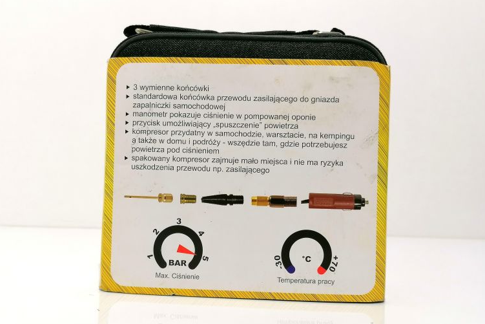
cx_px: 244
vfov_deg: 40.0
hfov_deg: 57.2
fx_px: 445
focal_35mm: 33
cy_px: 173
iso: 100
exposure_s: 1/50
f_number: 1.8
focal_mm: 4.75
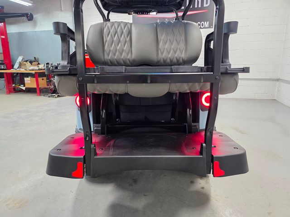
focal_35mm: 23
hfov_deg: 73.9
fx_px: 193
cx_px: 145
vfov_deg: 58.9
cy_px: 108
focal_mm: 6.3
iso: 250
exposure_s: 1/120
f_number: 1.7
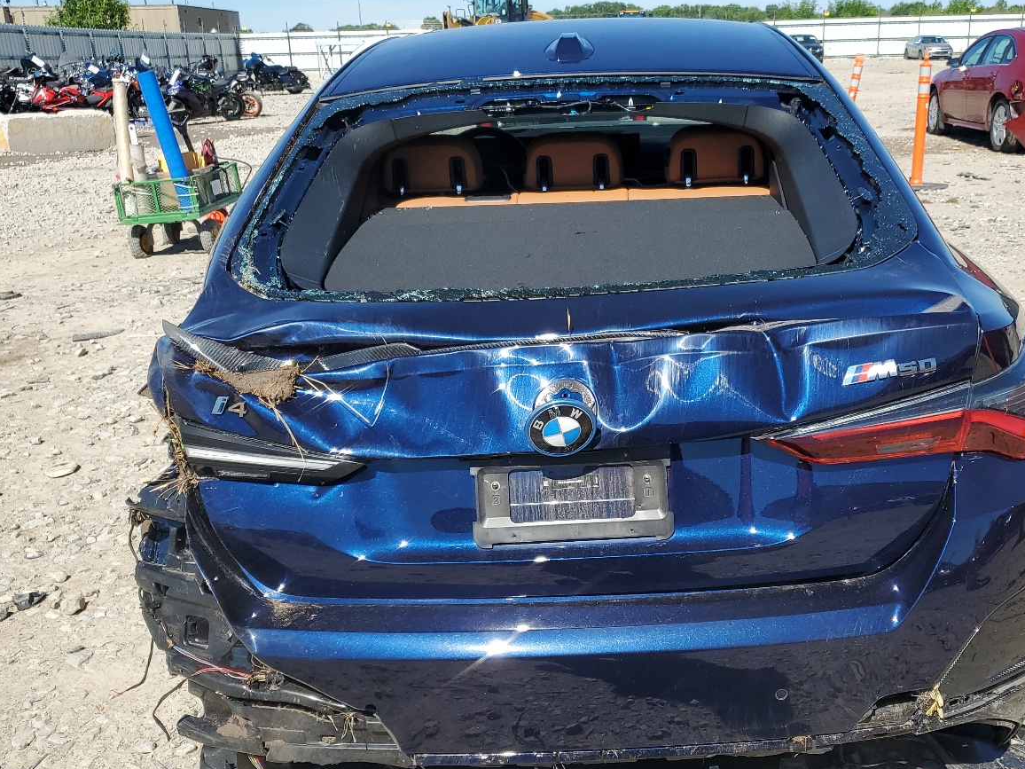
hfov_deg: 51.2
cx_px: 592
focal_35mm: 36
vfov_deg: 39.6
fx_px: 1066
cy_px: 443
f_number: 1.5
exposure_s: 1/3333
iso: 50
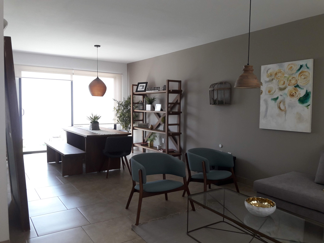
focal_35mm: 28
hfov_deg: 63.4
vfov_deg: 49.7
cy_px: 122
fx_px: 262
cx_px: 162
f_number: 1.9
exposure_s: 1/120
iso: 64
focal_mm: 3.7
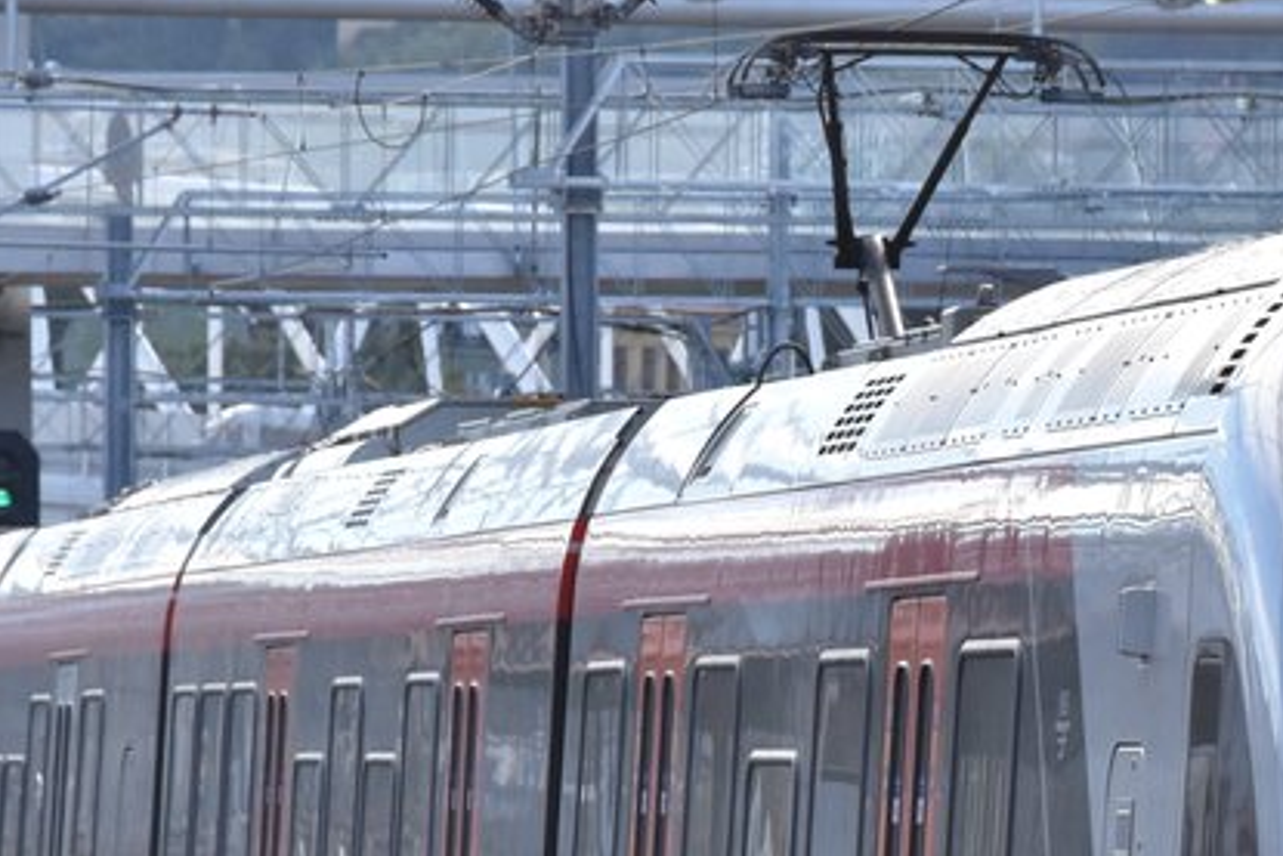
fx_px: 16236
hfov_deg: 4.5
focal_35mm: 455
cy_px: 612
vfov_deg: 3.0
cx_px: 983
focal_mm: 105
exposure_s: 1/800
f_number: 7.1
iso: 800
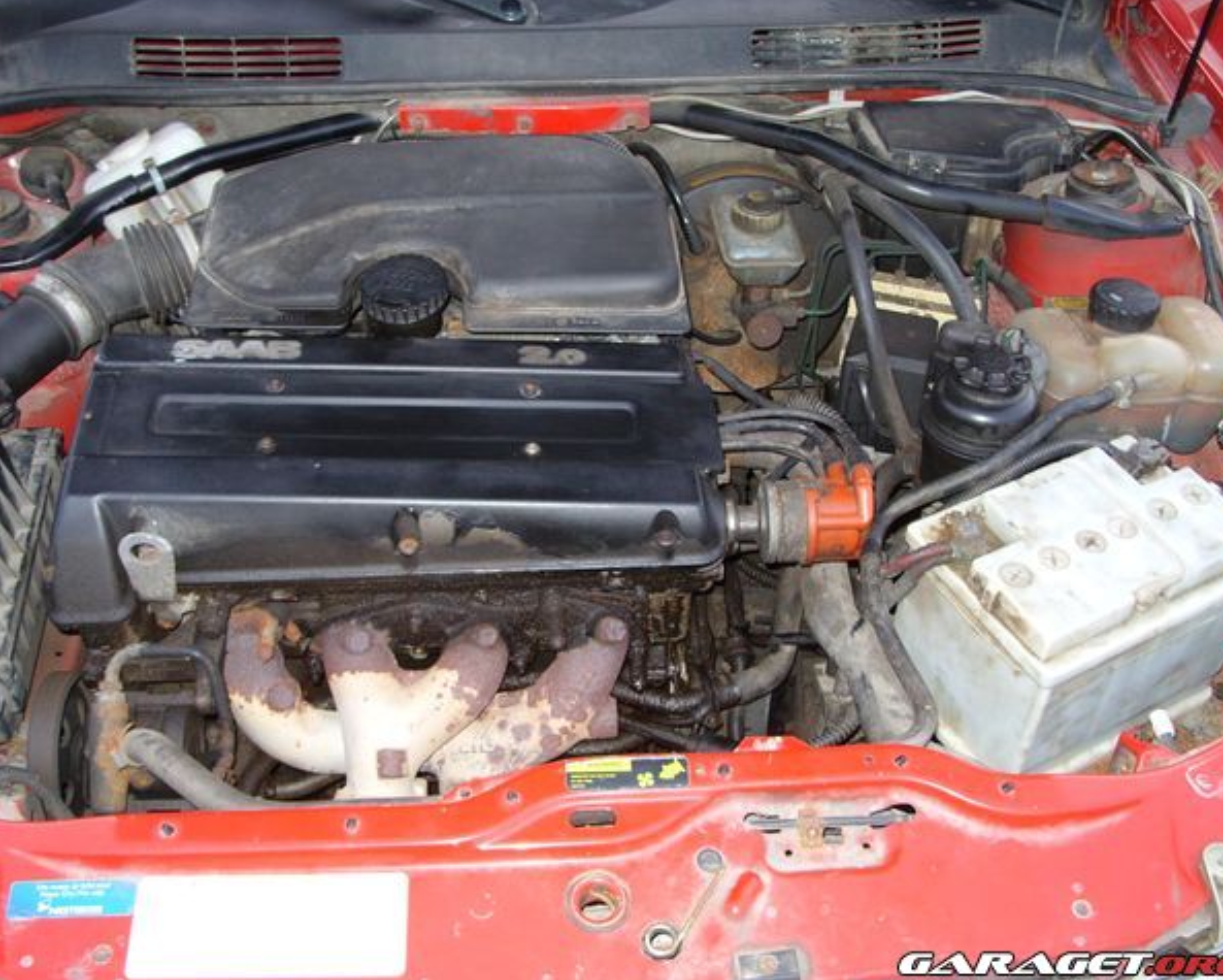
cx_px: 592
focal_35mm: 40
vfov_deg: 37.4
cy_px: 489
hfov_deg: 45.8
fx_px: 1449
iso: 200
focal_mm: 7.8
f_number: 2.8
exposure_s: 1/30
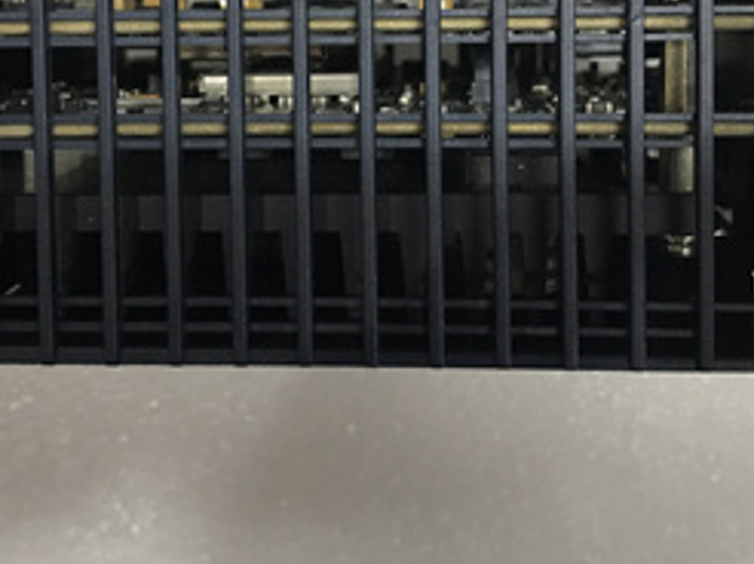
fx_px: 1240
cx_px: 374
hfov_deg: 33.8
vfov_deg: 25.0
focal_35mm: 57
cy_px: 87
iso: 40
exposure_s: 1/25
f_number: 1.8
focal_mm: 3.99
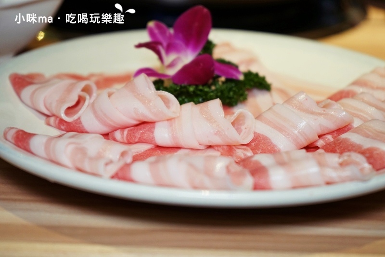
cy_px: 128
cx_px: 192
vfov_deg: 19.4
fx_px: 748
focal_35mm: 70
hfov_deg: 28.8
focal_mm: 70
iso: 1600
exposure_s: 1/80
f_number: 5.6
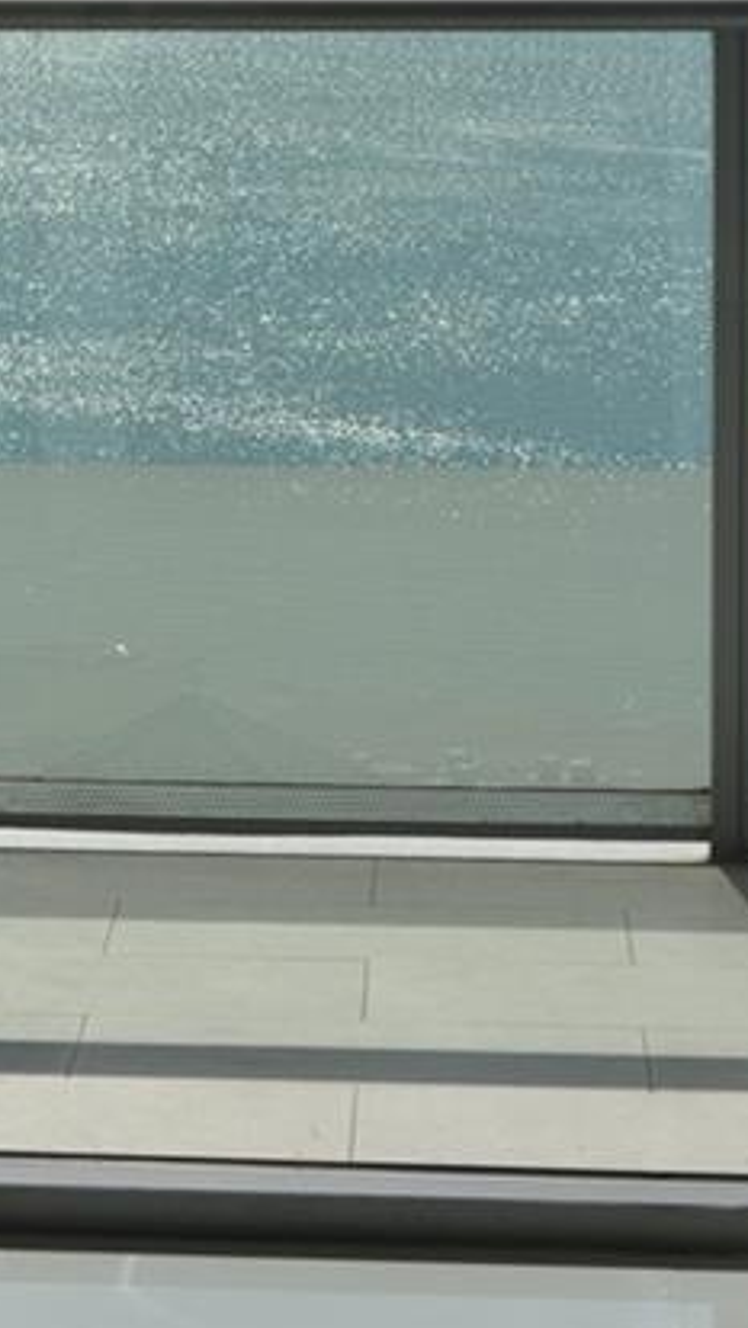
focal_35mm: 158
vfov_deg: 13.3
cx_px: -385
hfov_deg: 7.5
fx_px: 5569
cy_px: -122
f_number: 9
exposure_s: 1/320
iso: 100
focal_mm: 26
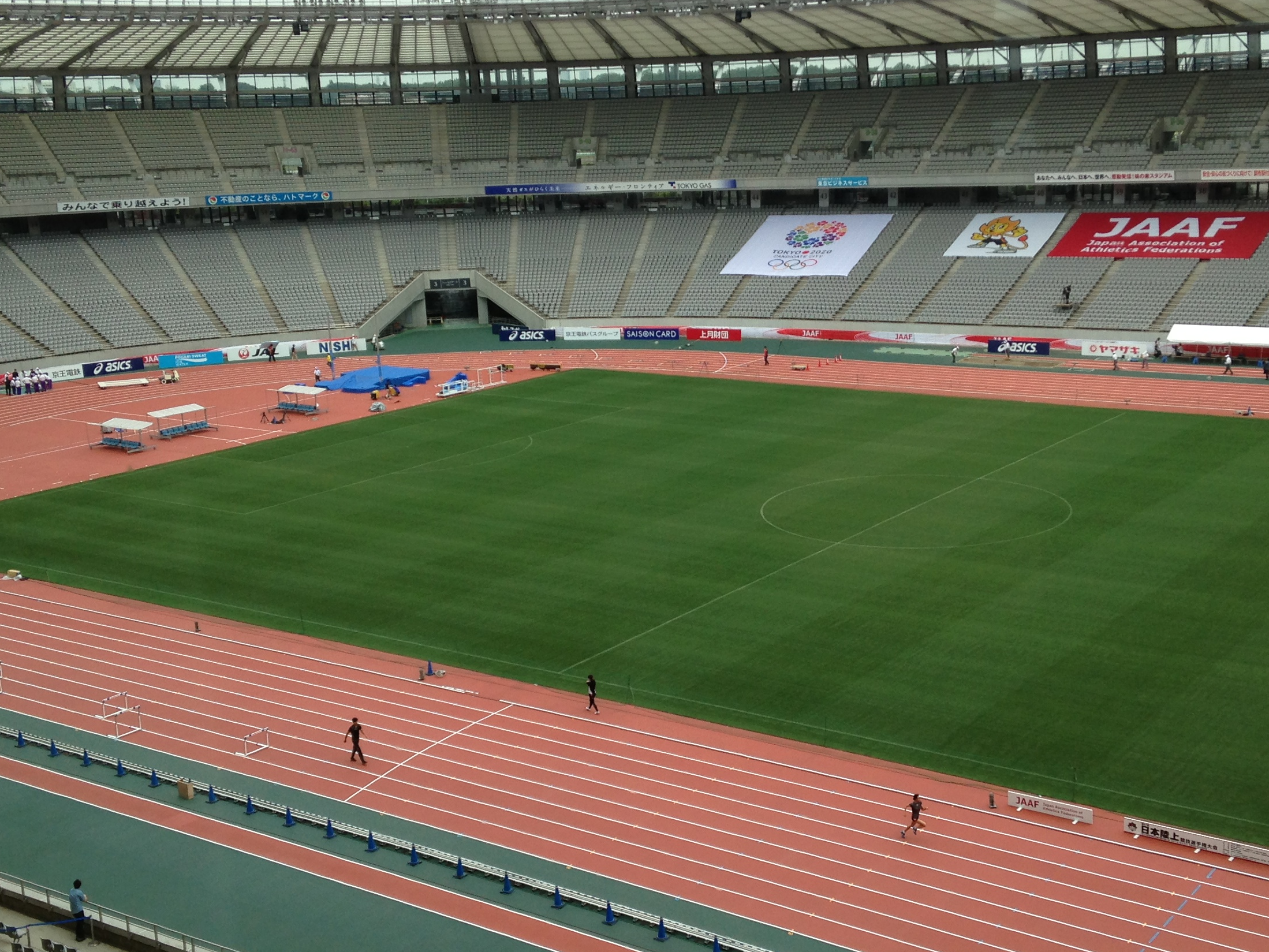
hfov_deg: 38.9
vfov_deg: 29.7
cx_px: 669
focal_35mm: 49
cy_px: 528
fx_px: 1797
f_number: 2.4
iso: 50
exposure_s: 1/951
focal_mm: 4.13
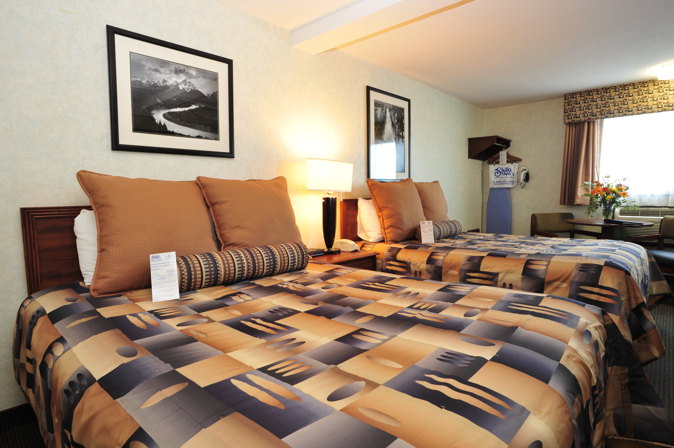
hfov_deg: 84.0
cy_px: 224
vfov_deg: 61.8
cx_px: 337
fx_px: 374
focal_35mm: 20
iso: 800
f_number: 13
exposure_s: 1/3
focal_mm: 20
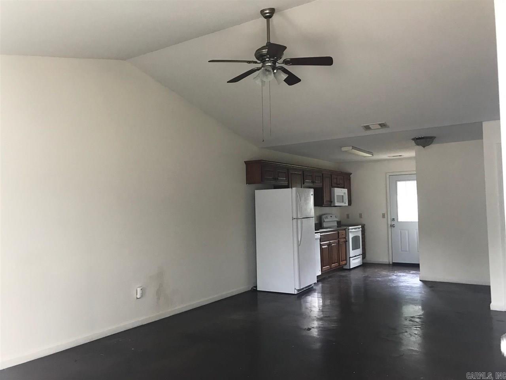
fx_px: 409
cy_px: 190
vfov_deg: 49.7
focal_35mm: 28
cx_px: 253
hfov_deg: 63.4
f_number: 1.8
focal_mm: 3.99
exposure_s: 1/17
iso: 40
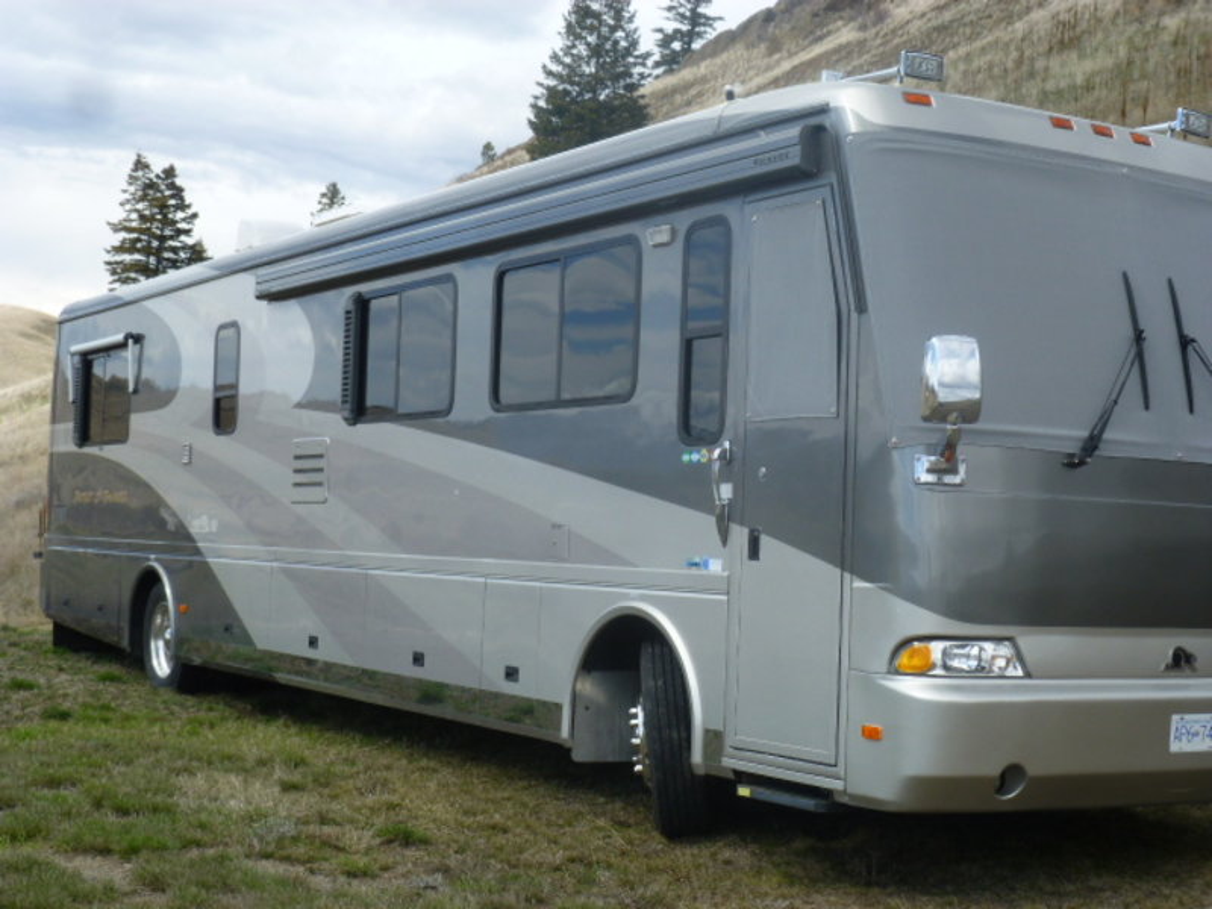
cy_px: 454
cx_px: 606
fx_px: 1891
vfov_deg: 27.0
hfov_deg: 35.5
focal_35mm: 54
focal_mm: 9.7
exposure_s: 1/500
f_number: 4.6
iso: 100
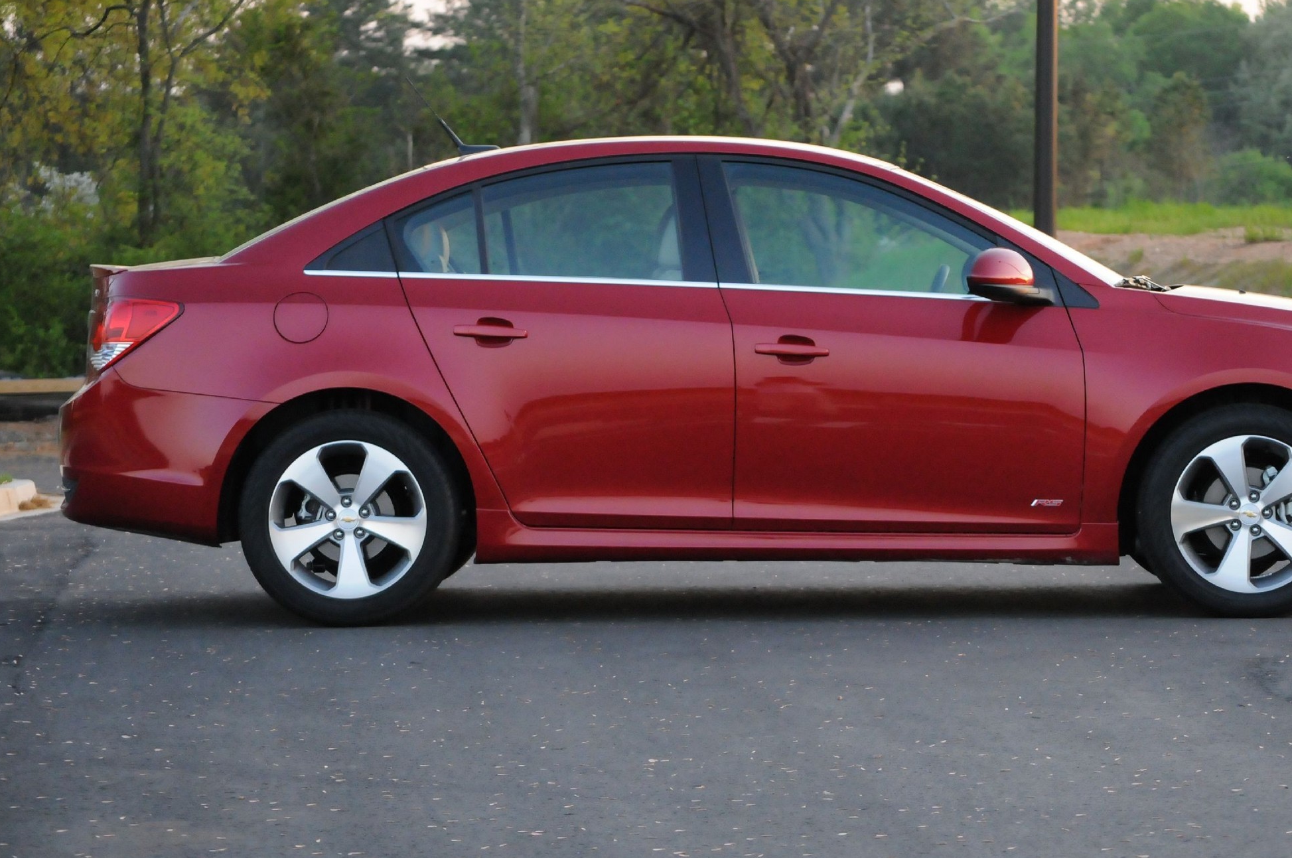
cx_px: 816
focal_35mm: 131
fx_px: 4696
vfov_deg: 10.4
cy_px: 353
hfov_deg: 15.6
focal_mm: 68
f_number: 5
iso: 2000
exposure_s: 1/400
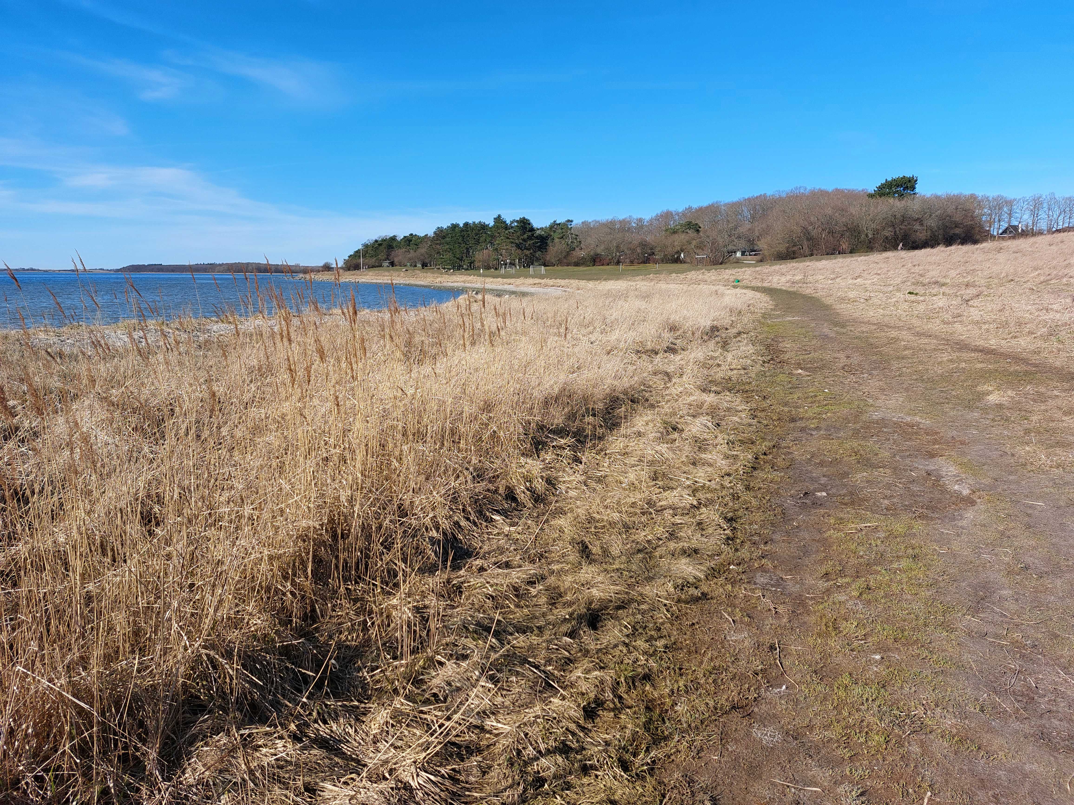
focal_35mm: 24
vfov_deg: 56.8
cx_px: 537
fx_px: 745
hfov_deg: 71.6
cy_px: 402
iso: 25
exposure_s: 1/1039
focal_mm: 5.23
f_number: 1.8
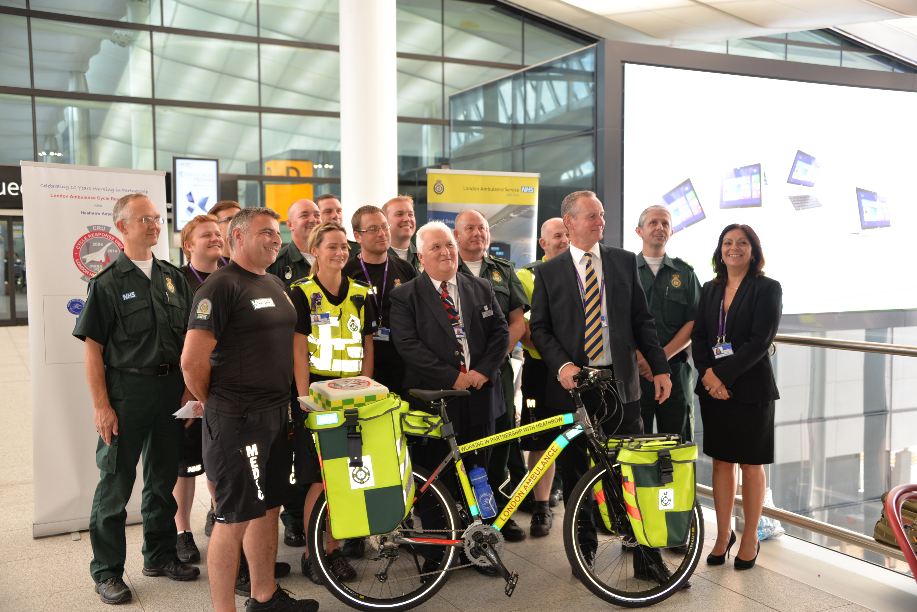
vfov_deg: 36.9
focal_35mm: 36
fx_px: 917
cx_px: 458
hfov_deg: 53.1
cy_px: 306
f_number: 4
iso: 400
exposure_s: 1/80
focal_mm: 36
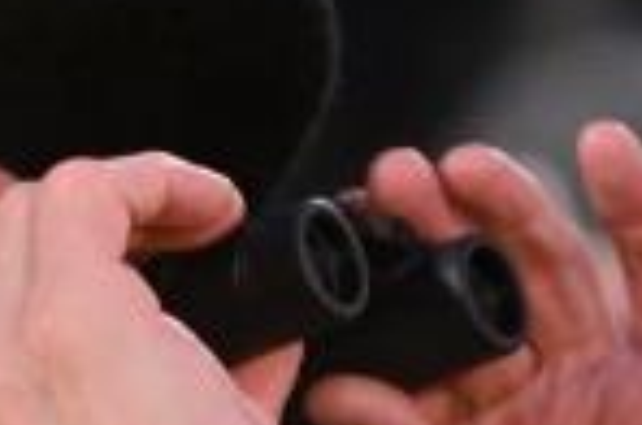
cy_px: 449
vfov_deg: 1.3
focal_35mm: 1041
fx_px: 18525
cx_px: -82
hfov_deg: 2.0
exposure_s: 1/320
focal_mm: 150
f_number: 2.8
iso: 800
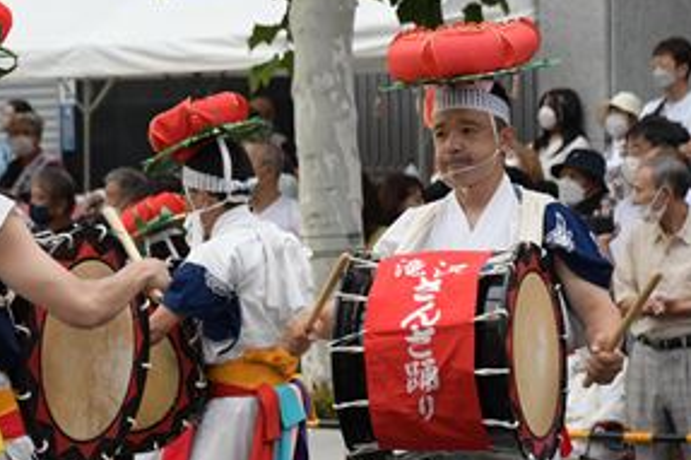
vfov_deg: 5.8
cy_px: 297
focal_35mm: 235
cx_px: 248
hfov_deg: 8.8
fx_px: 4508
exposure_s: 1/400
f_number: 5.3
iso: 2500
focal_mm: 90
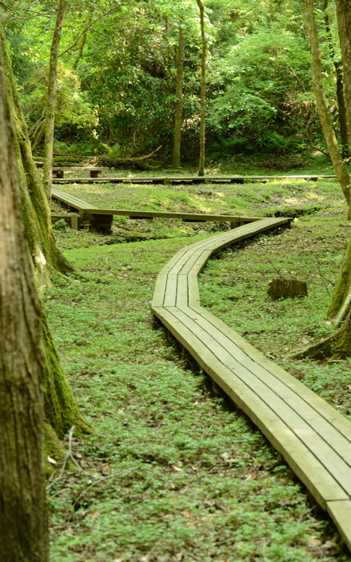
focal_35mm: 103
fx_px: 1577
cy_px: 215
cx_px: 202
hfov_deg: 12.7
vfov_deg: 20.2
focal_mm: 70
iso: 1250
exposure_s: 1/100
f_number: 5
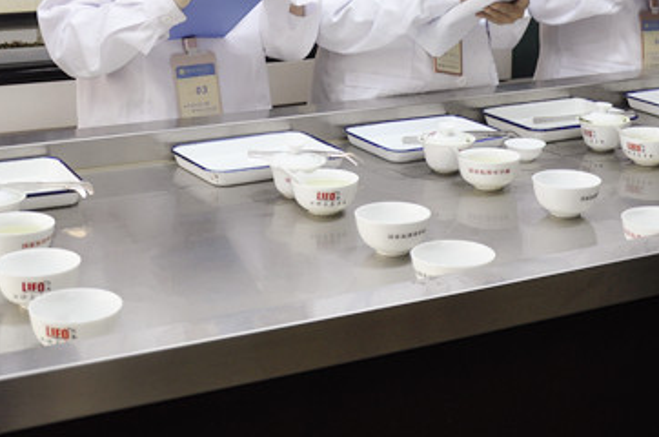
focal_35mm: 73
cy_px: 3
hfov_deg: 27.7
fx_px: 1334
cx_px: 342
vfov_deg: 18.1
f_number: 4
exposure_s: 1/60
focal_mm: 22
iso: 400
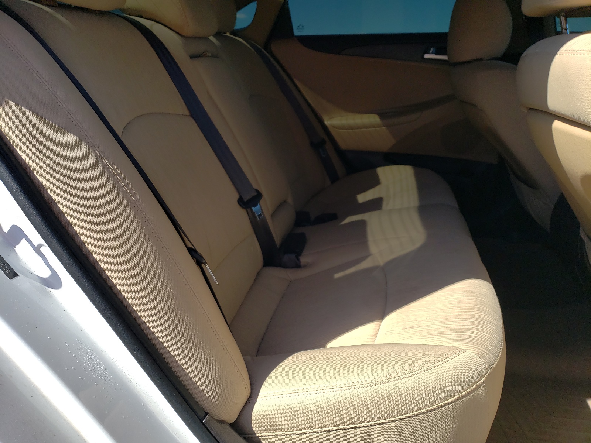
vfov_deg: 53.1
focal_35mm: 26
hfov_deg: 67.3
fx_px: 444
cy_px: 222
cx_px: 296
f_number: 1.5
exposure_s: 1/1429
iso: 50
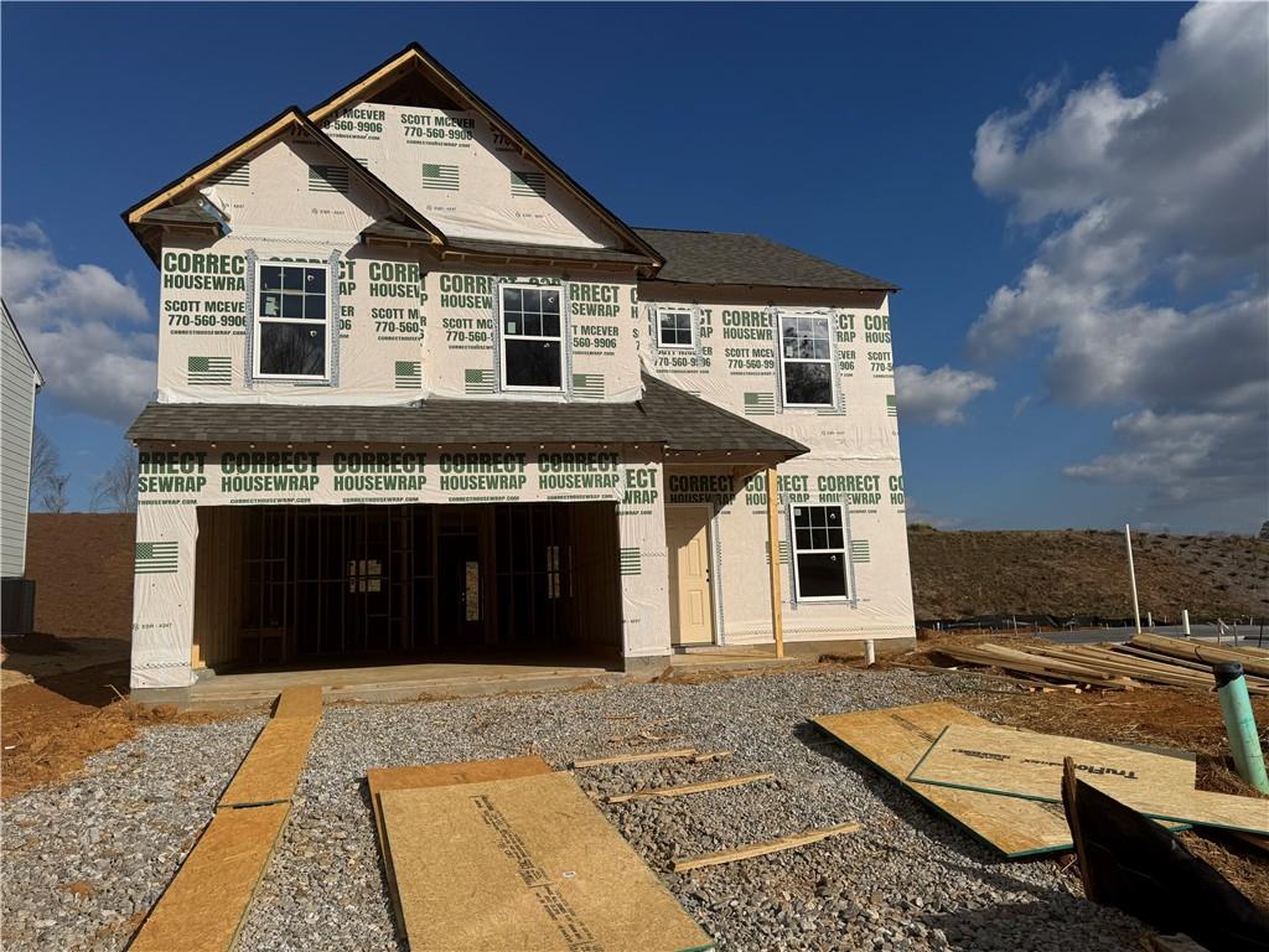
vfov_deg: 56.8
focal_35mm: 24
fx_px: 880
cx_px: 634
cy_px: 476
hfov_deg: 71.6
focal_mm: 6.76
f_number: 1.78
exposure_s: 1/12346
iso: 80
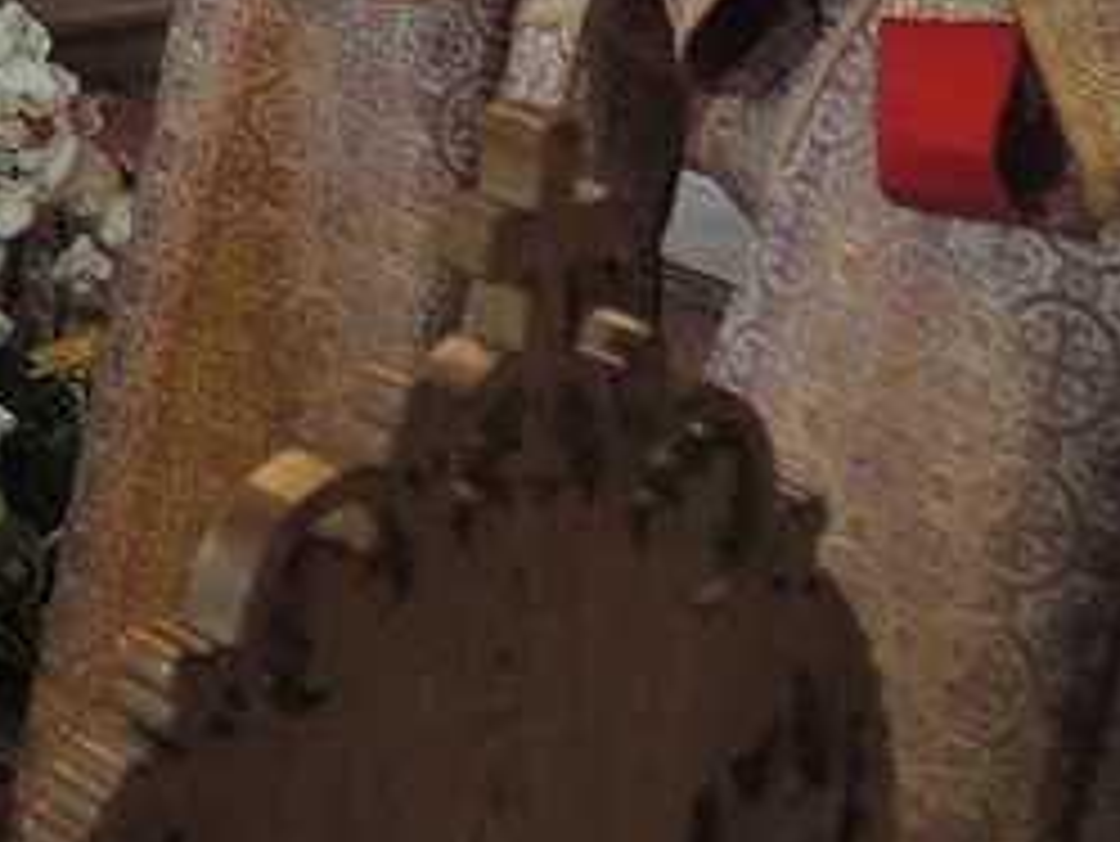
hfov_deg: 12.5
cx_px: -1277
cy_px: -973
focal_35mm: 135
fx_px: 4370
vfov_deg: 10.0
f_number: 2
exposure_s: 1/8
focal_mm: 6
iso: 400
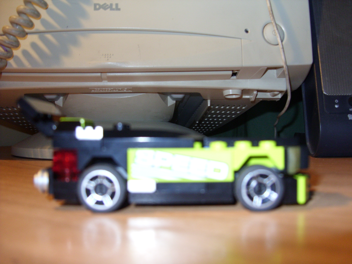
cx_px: 176
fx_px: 386
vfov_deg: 37.7
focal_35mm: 38
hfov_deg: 49.0
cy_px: 132
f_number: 2.8
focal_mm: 6.3
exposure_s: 1/30
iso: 200
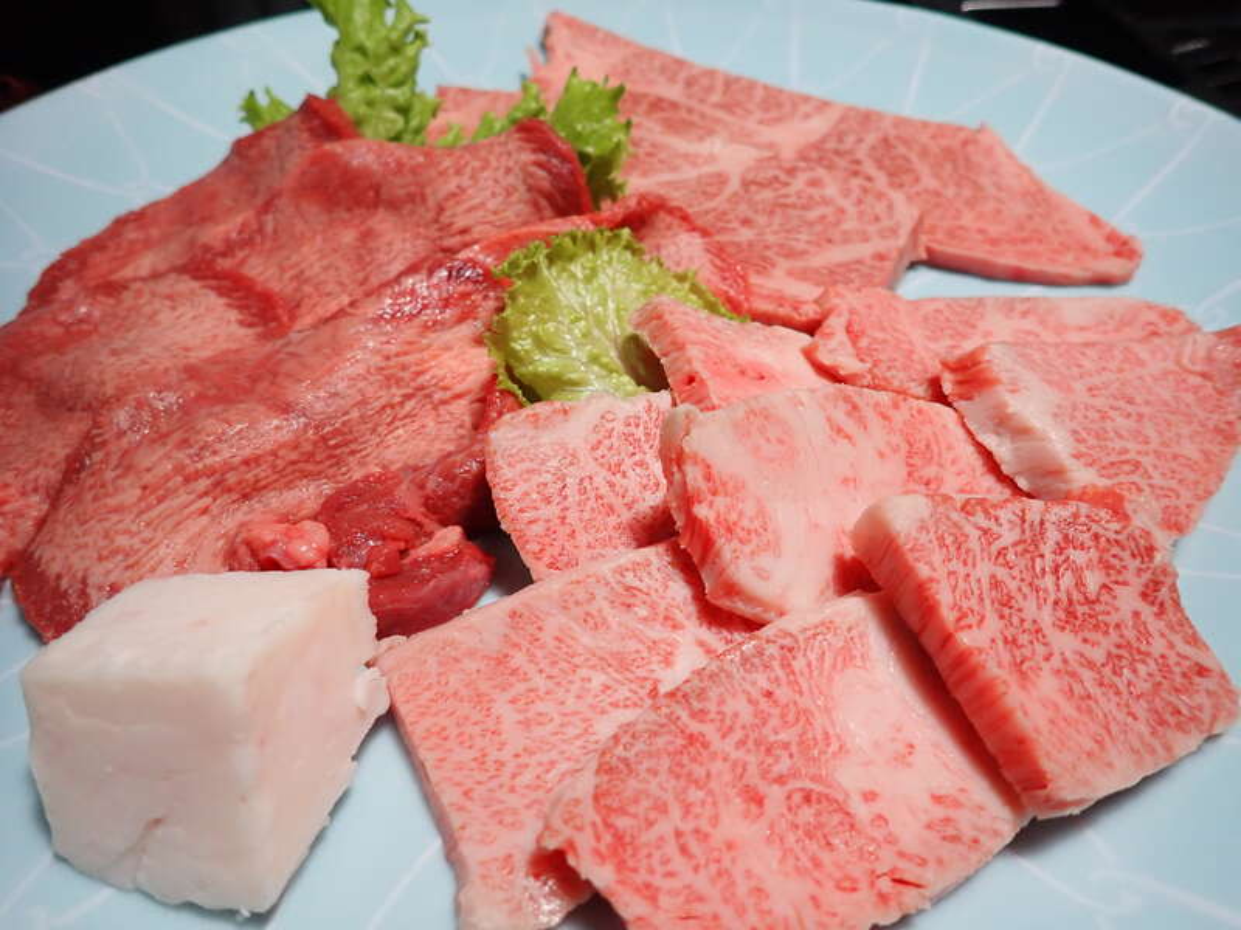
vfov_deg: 54.9
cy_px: 465
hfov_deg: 69.4
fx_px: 896
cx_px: 620
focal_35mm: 25
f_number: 2
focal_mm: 4.5
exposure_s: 1/50
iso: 200
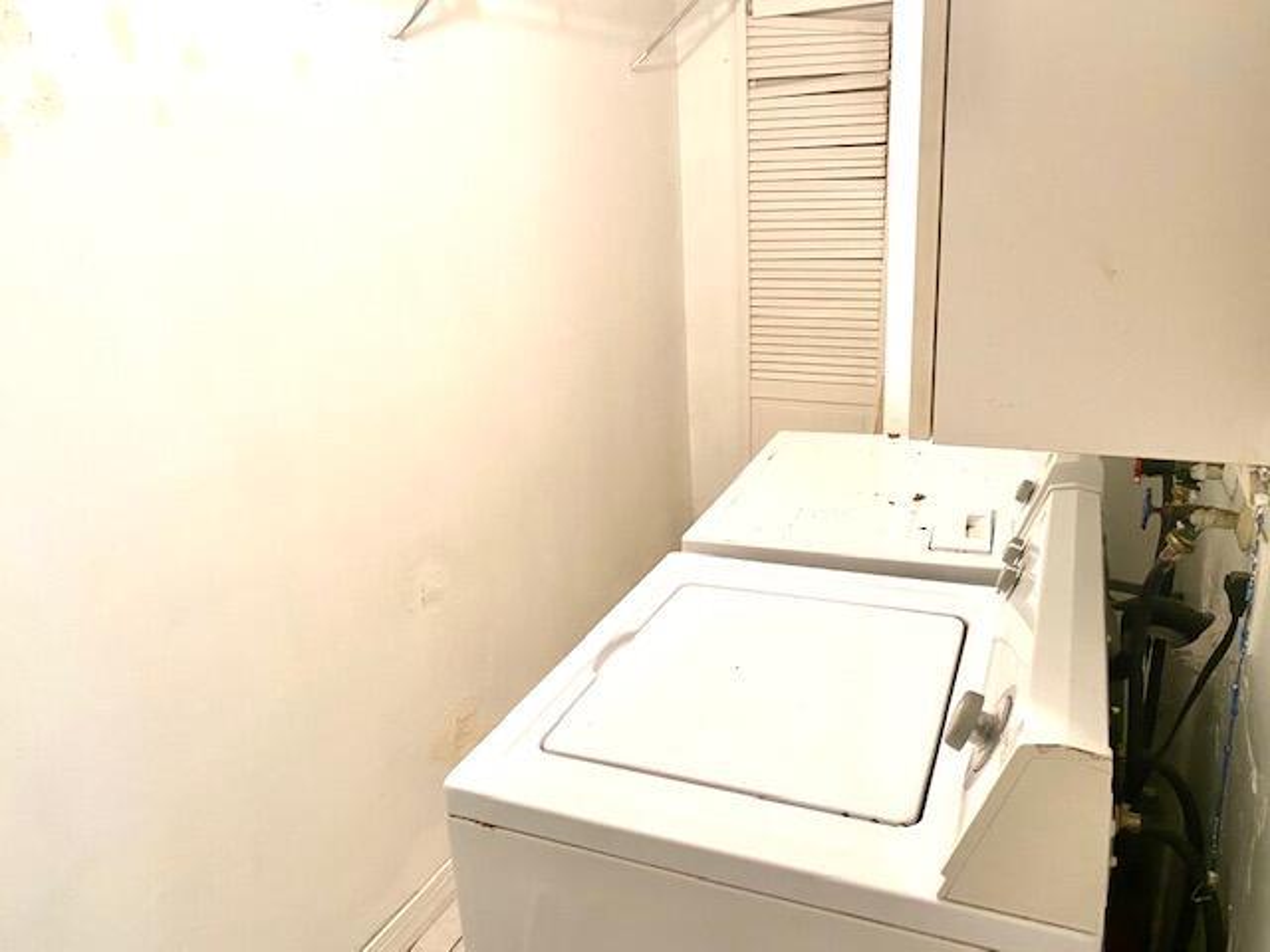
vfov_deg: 53.1
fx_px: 954
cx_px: 635
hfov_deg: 67.3
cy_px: 476
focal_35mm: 26
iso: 100
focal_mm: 4.25
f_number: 1.8
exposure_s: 1/60
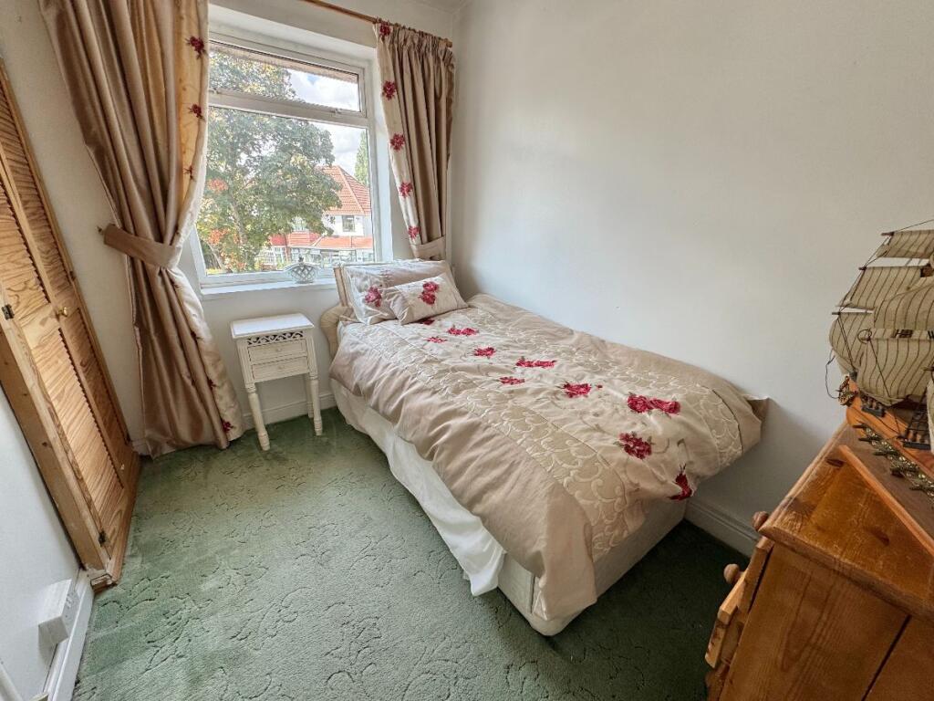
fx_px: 378
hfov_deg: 102.1
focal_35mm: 14
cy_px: 350
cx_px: 467
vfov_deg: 85.7
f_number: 2.2
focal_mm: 2.22
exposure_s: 1/123
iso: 40
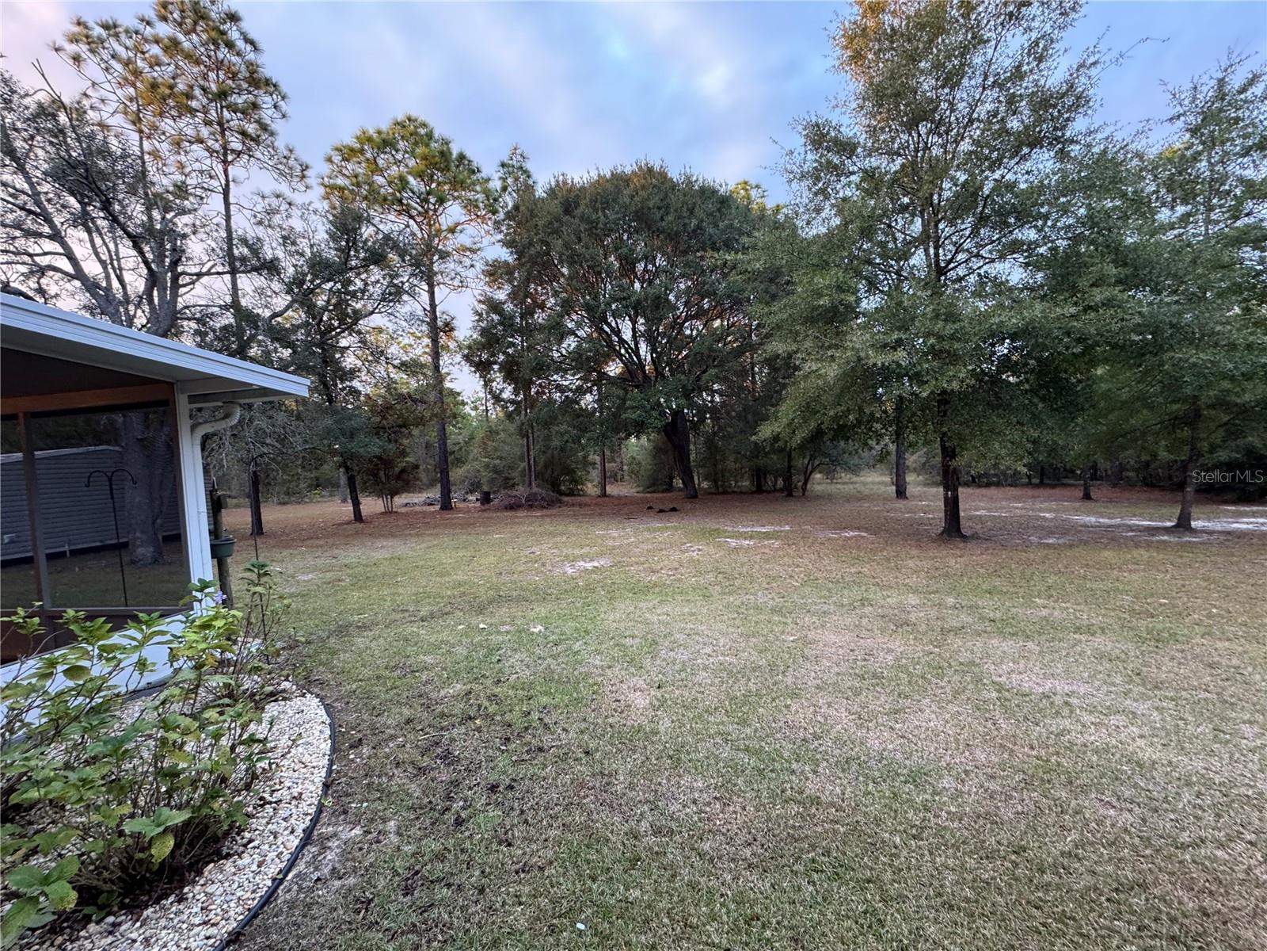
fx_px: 512
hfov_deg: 102.1
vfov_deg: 85.7
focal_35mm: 14
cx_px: 634
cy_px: 476
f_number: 2.2
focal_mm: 2.22
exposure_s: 1/60
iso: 200
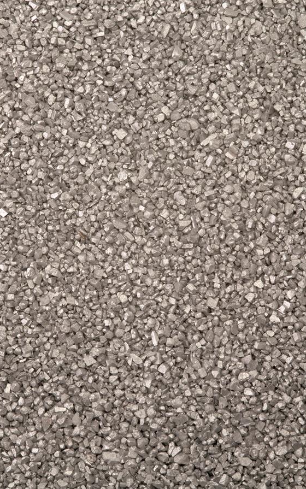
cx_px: 142
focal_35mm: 162
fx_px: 2153
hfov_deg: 8.1
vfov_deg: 13.0
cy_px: 245
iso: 100
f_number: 20
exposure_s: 1/60
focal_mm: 105
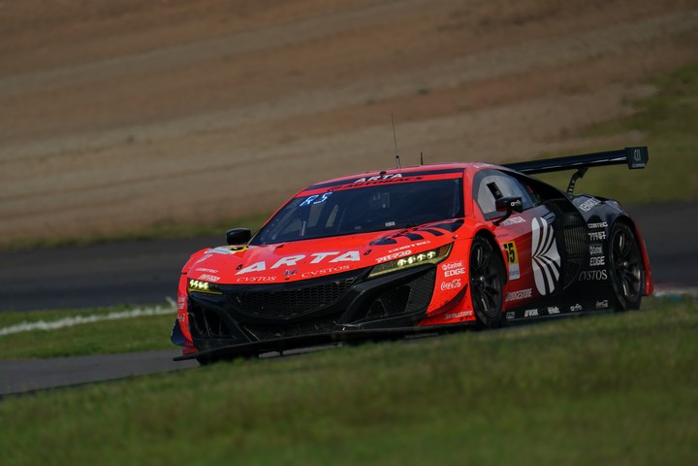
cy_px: 233
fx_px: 11632
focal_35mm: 600
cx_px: 349
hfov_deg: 3.4
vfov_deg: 2.3
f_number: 7.1
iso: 200
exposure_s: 1/800
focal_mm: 600
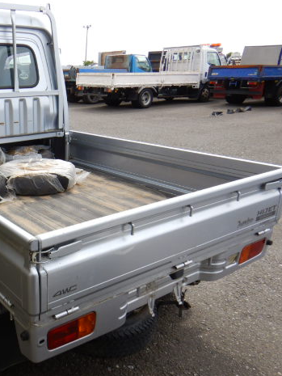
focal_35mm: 33
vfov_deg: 55.3
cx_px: 29
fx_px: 358
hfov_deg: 39.9
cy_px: 192
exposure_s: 1/1000
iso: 125
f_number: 2.8
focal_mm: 4.3
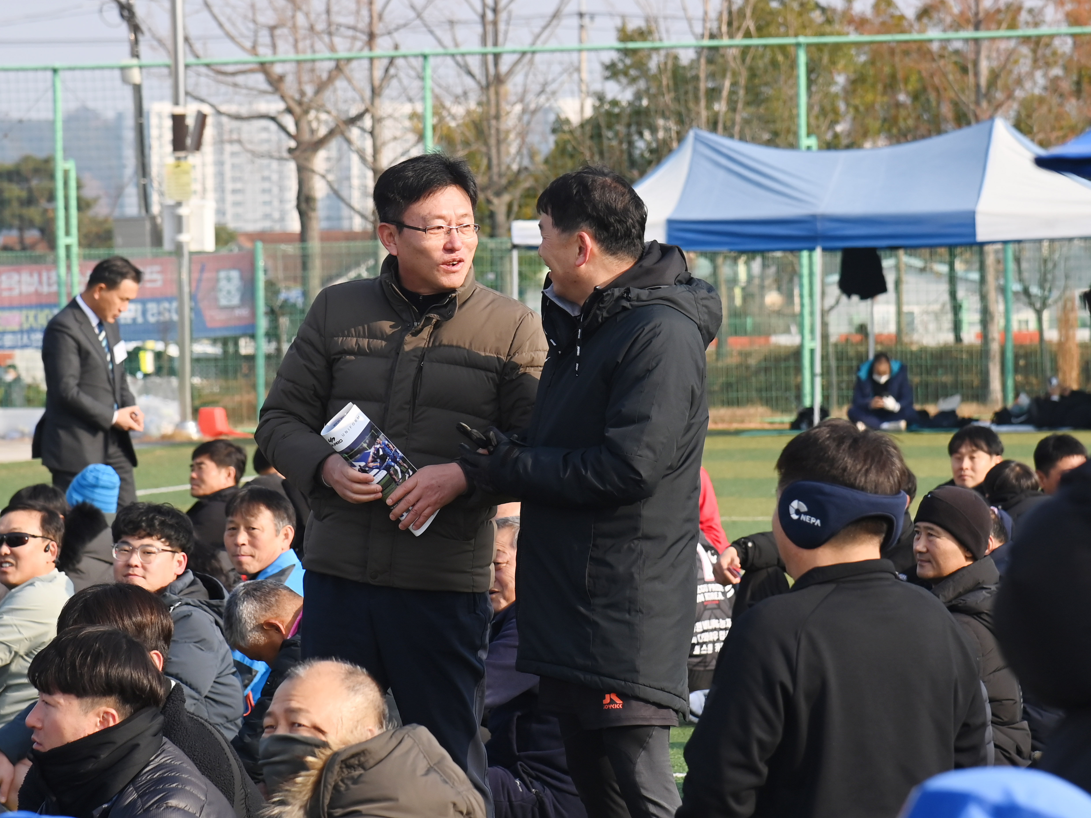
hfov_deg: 15.2
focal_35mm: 130
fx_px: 4097
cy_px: 409
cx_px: 487
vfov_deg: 11.4
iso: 400
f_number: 8
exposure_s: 1/800
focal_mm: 120
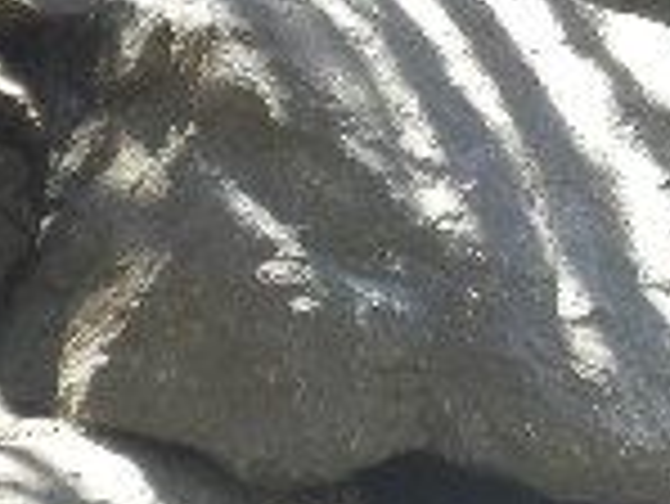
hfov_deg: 1.9
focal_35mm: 1013
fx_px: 19623
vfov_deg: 1.5
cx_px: 1484
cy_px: -176
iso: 160
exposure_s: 1/80
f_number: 5.3
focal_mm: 34
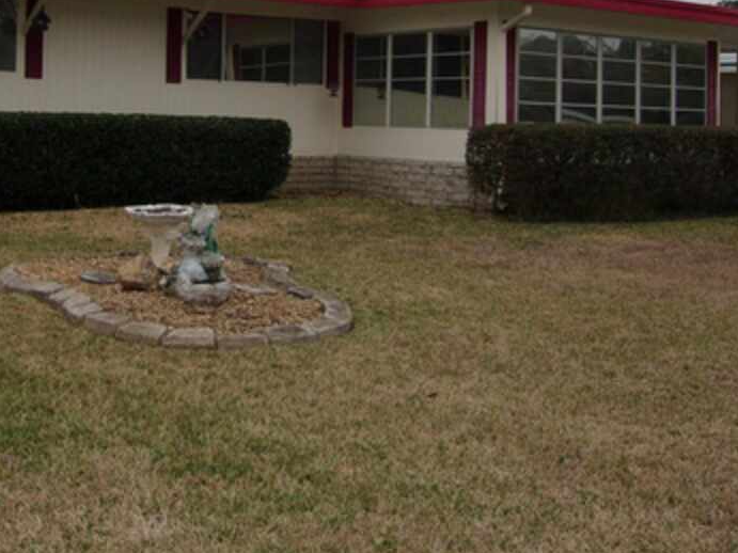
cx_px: 303
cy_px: 113
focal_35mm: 50
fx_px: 1066
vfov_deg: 28.5
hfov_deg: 38.1
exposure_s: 1/280
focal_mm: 4.9
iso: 80
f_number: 3
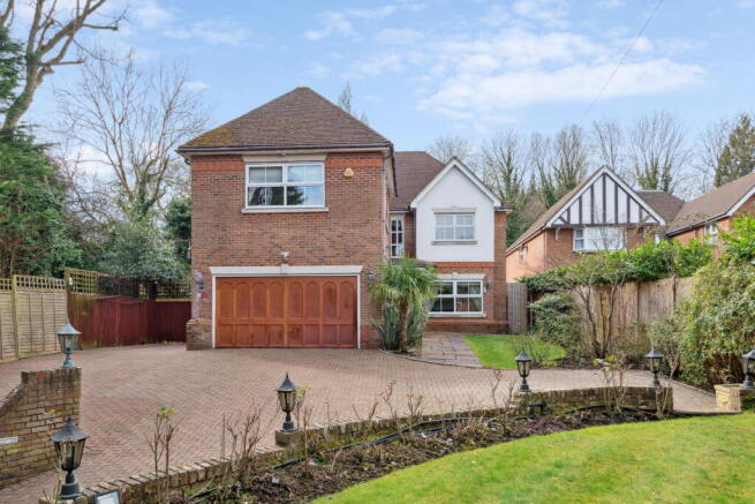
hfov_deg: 73.7
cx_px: 378
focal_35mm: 24
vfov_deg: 53.2
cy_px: 252
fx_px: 503
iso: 640
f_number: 11
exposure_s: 1/200
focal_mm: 24
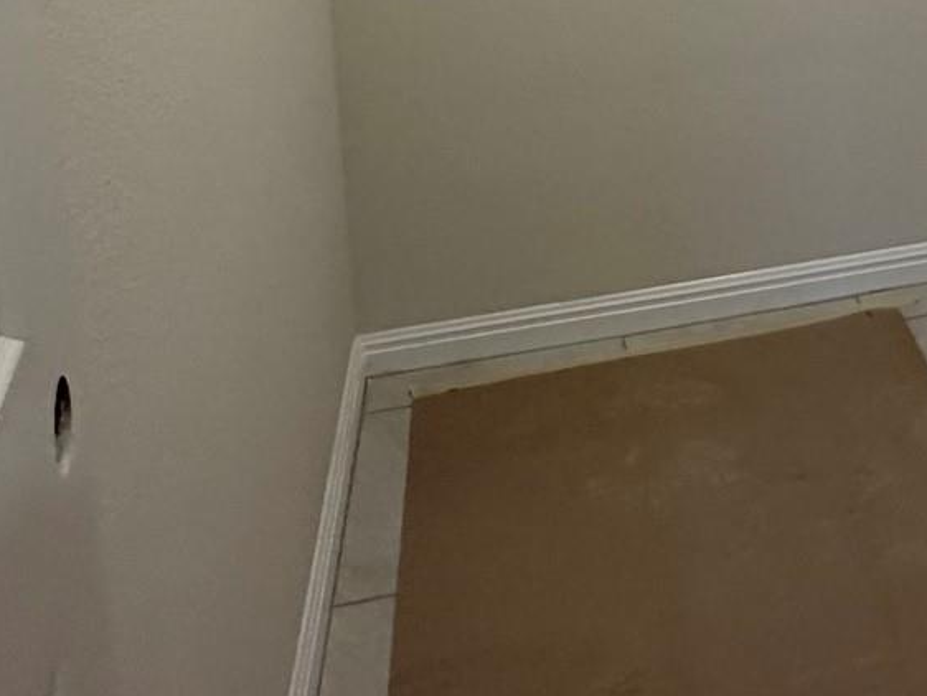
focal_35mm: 51
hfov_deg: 35.0
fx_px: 1366
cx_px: 863
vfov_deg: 24.3
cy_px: -252
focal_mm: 2.22
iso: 200
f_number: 2.2
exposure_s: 1/60
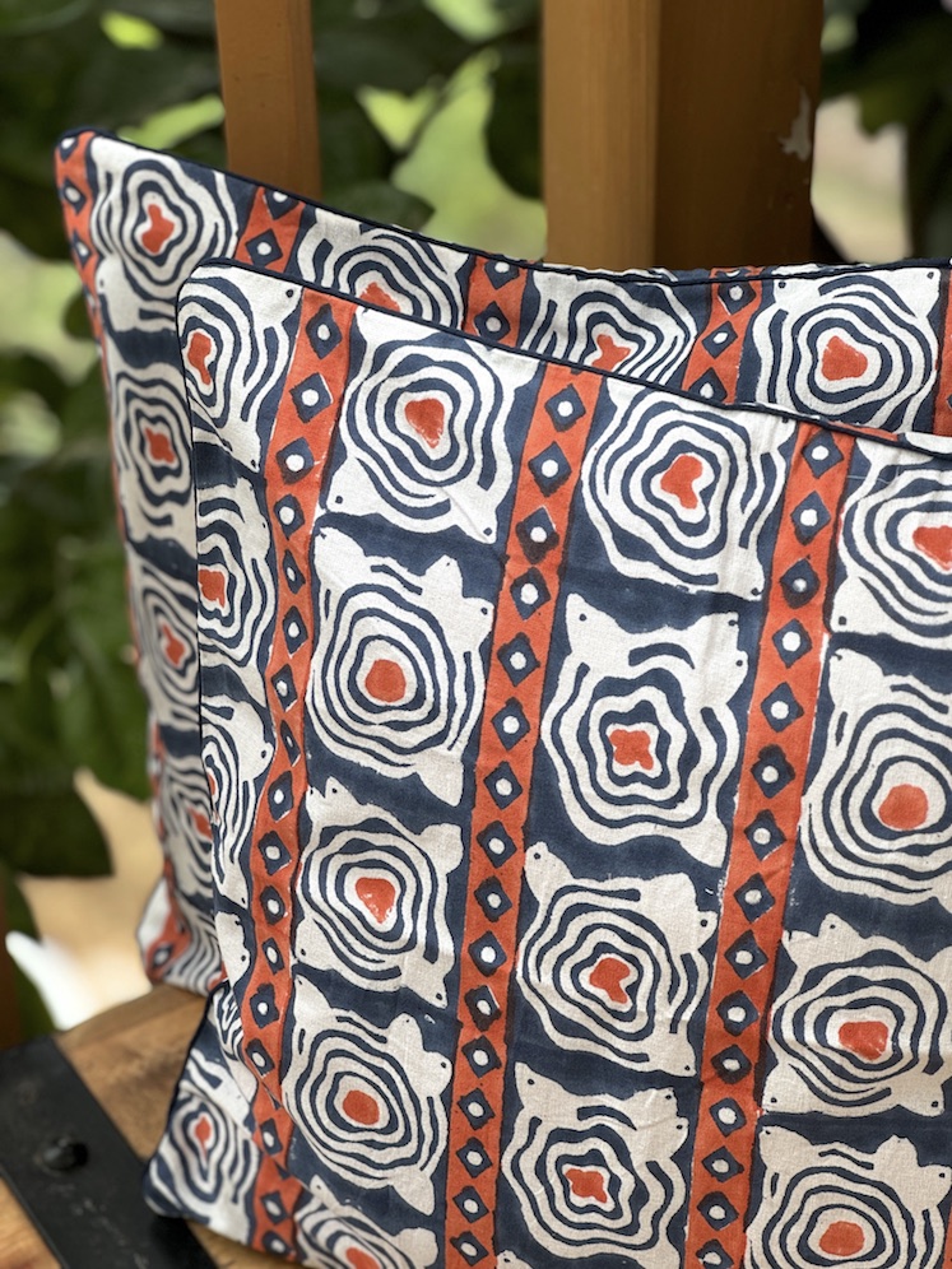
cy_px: 634
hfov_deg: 19.1
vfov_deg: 25.3
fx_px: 2824
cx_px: 476
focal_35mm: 77
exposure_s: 1/99
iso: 64
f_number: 2.8
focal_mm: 9
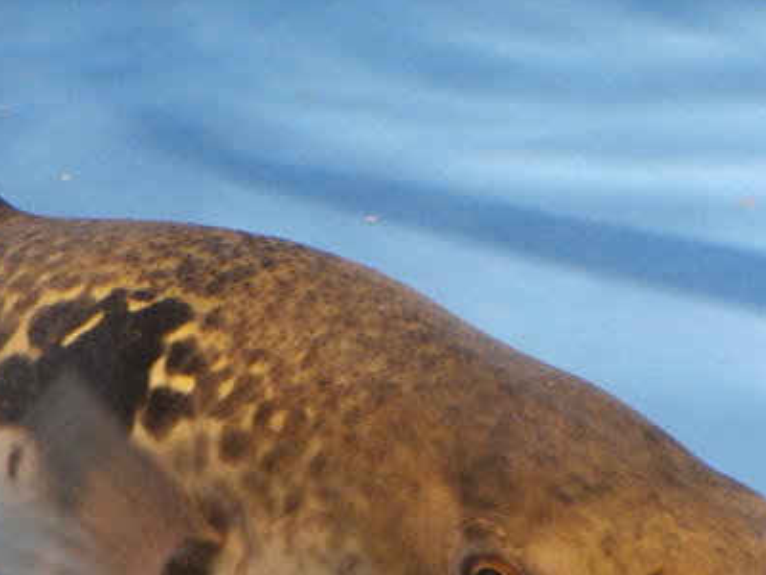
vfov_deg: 22.8
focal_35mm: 64
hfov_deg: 30.3
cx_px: 356
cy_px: 380
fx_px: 1416
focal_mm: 4.5
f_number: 3
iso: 200
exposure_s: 1/30
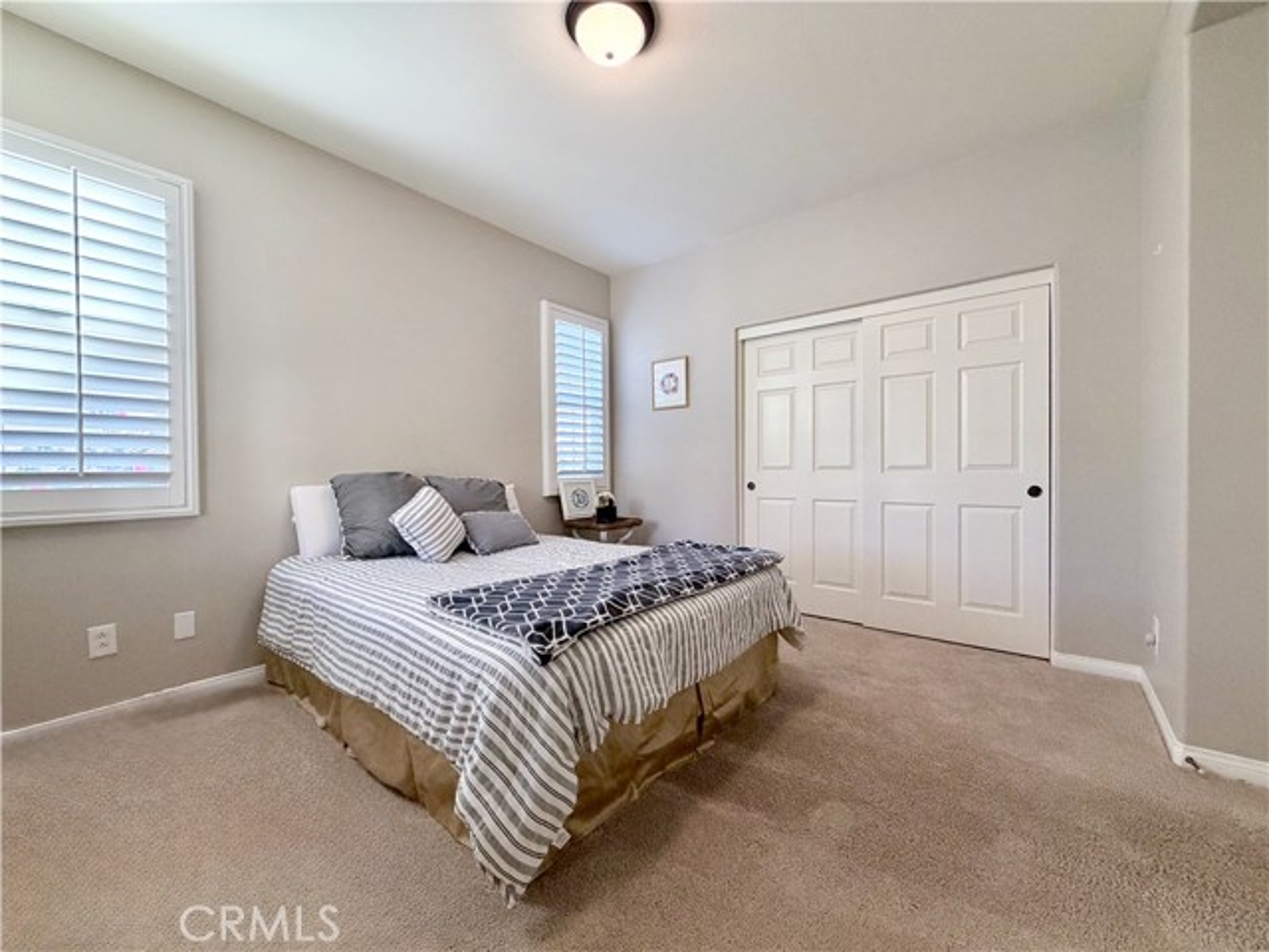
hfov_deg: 102.1
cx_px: 634
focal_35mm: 14
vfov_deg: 85.7
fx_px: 513
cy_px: 476
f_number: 2.2
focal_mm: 2.22
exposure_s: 1/120
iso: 250
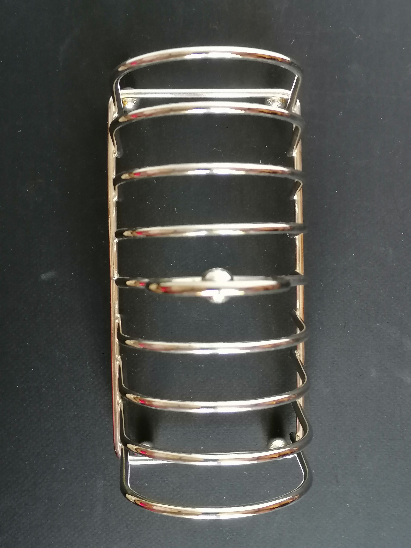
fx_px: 633
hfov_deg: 36.0
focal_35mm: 40
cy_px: 274
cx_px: 206
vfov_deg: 46.8
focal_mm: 4.75
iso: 200
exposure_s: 1/33.3
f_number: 1.8
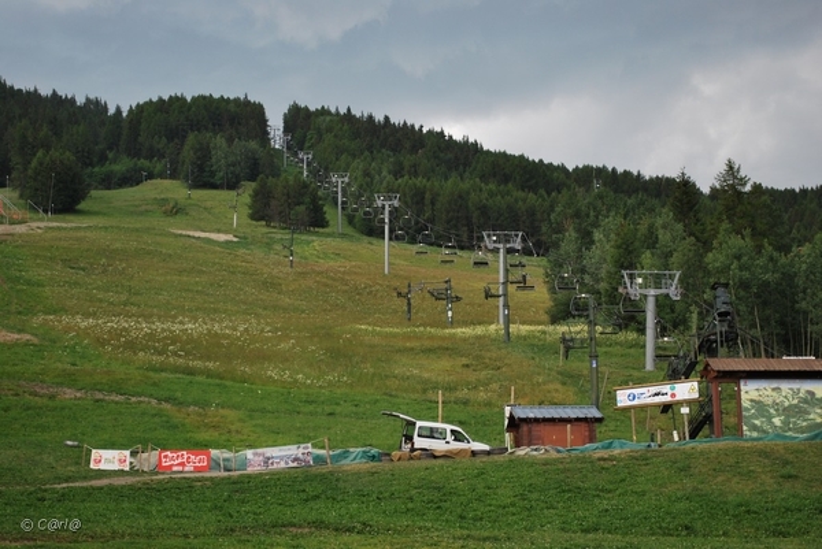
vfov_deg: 19.0
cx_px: 411
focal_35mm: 72
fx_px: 1645
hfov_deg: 28.1
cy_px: 274
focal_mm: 48
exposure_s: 1/125
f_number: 5.6
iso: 160
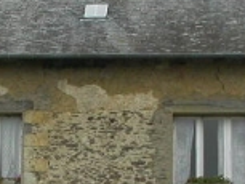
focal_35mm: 169
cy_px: 171
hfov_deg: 11.7
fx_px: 1197
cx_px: 72
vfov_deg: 8.8
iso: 100
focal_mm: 7.85
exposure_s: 1/159
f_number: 5.3
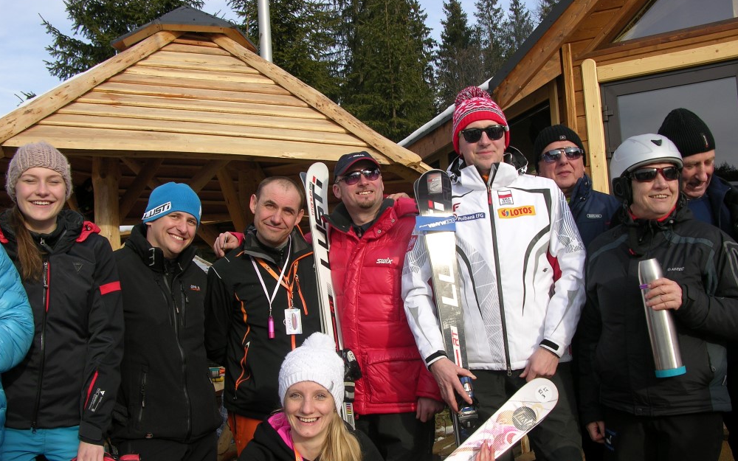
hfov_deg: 51.5
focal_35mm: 38
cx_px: 373
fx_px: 764
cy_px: 272
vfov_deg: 33.5
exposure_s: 1/171
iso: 50
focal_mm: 8.9
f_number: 5
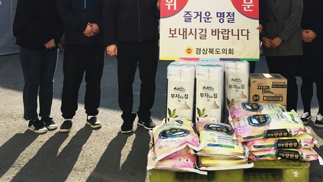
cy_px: 38
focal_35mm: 42
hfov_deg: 47.9
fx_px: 360
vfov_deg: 27.8
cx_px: 203
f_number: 2.2
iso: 25
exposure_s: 1/1672
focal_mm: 4.15
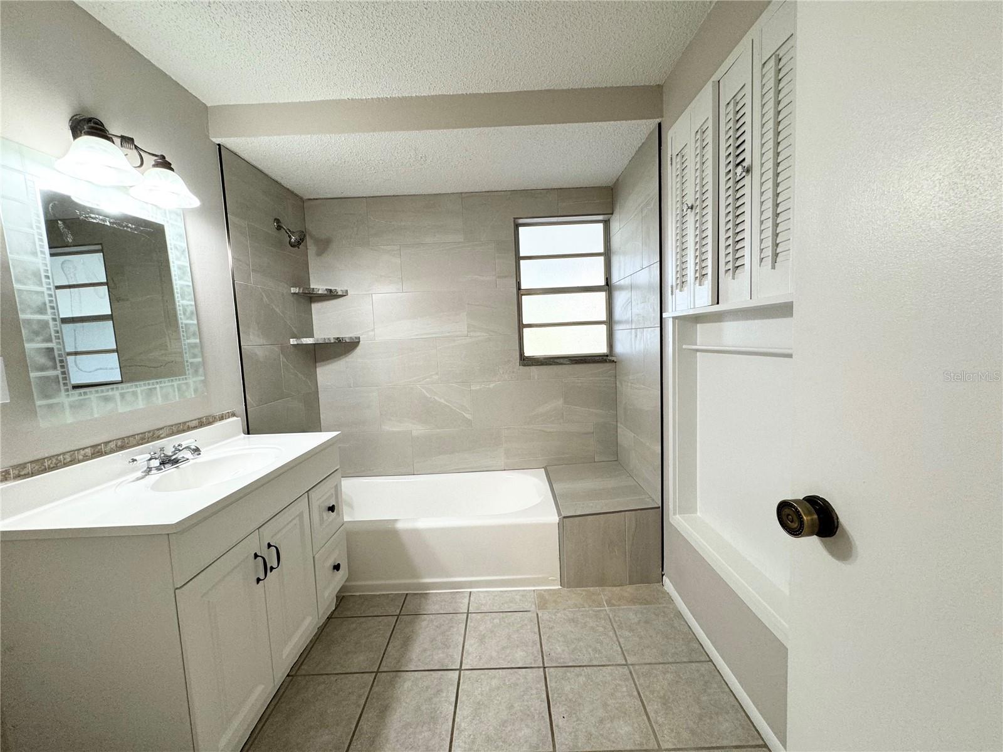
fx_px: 406
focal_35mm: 14
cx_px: 502
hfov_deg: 102.1
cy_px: 376
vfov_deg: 85.7
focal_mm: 2.22
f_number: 2.2
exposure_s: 1/120
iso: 160
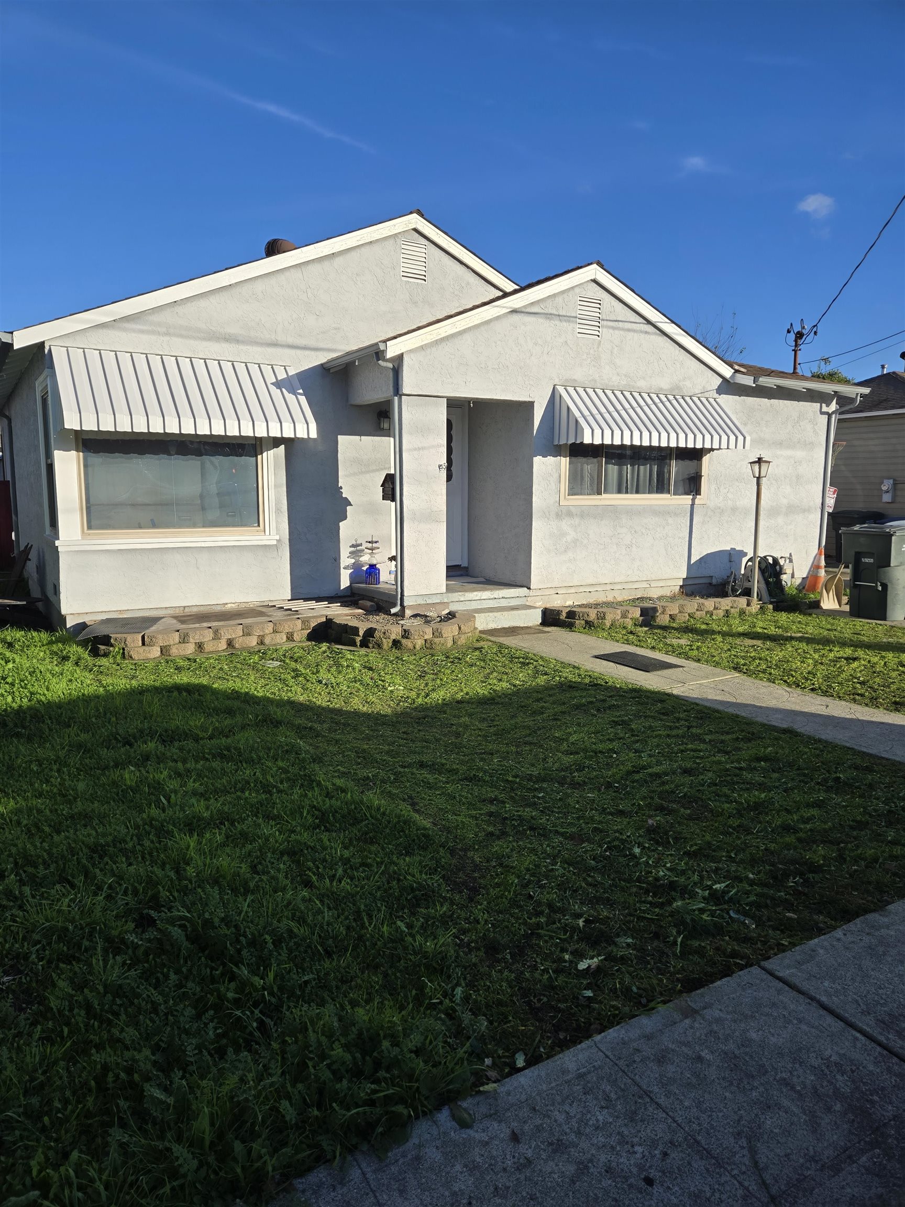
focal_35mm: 23
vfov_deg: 73.9
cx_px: 452
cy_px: 604
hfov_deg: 58.9
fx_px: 802
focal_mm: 5.4
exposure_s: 1/1874
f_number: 1.8
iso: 25
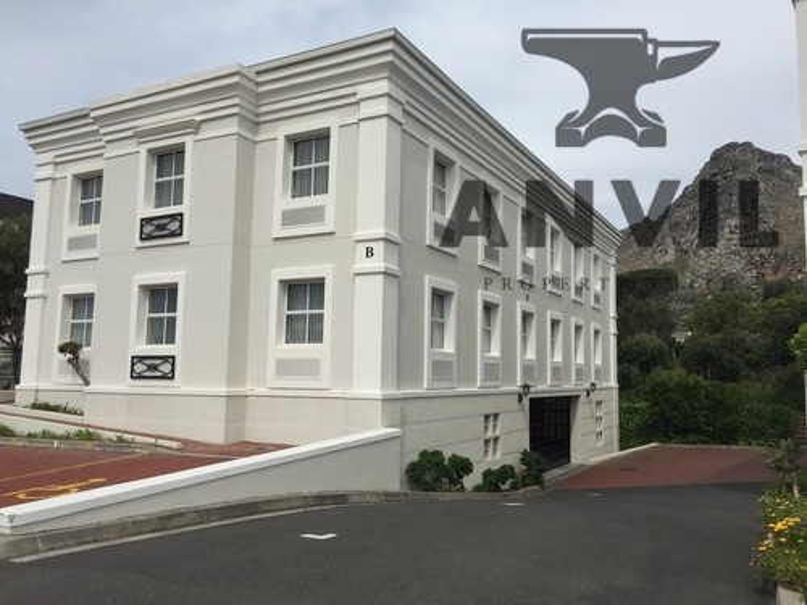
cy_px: 302
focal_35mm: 29
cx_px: 404
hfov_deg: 61.7
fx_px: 676
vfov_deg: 48.2
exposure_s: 1/3597
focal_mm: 4.15
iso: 32
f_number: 2.2
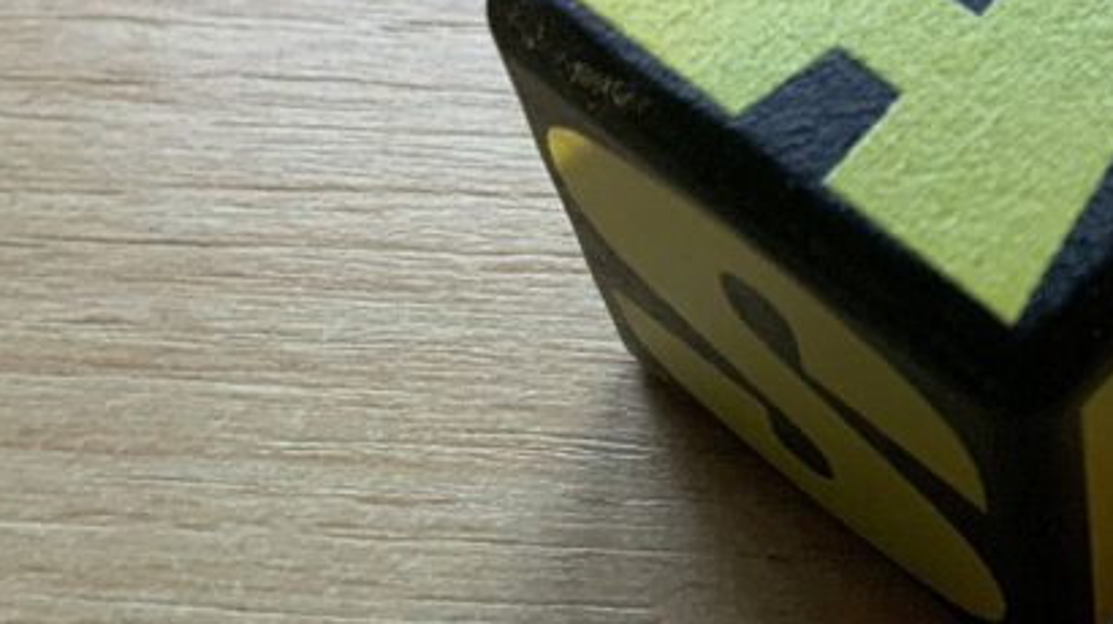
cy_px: 277
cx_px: 1192
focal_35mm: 79
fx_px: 2330
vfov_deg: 15.3
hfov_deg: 25.2
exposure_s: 1/60
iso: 100
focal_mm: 3
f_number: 1.8
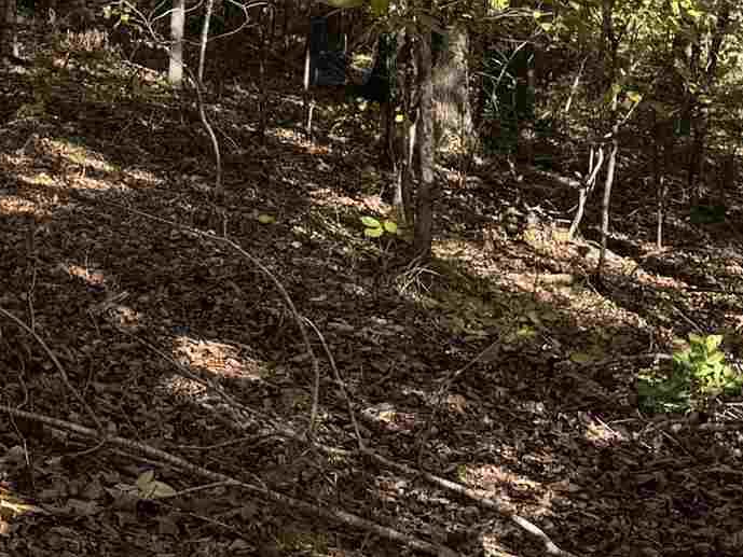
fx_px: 2297
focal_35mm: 107
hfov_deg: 17.5
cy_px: -208
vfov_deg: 13.3
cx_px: -155
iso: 80
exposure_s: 1/822
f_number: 1.78
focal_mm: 6.76
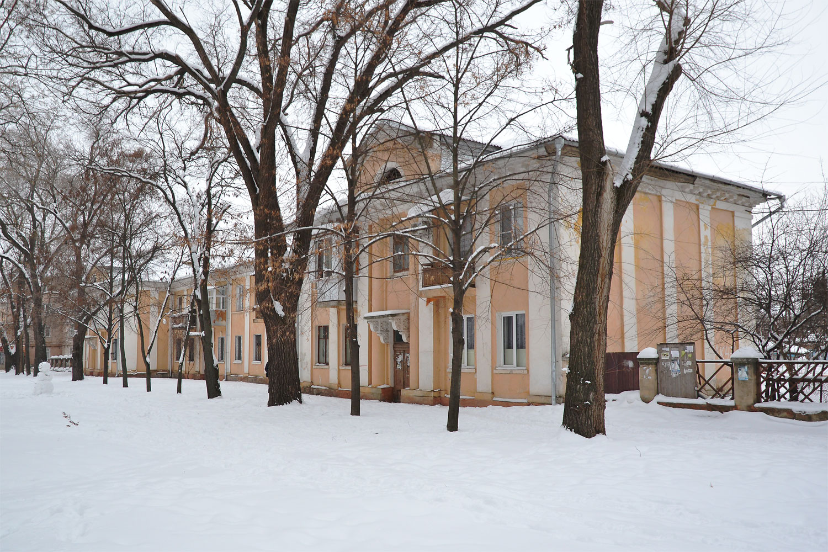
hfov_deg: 67.4
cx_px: 414
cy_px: 276
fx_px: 621
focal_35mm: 27
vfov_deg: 47.9
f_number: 4.5
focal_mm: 18
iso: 400
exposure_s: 1/250
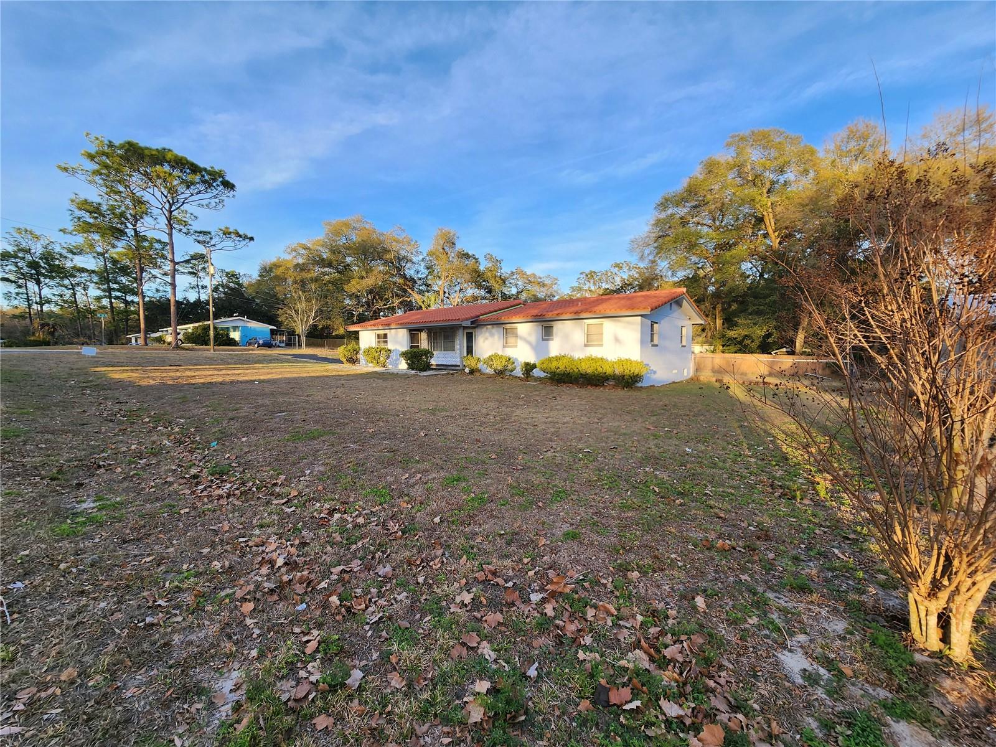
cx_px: 498
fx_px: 374
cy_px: 374
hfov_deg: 106.2
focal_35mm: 13
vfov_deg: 89.9
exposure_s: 1/267
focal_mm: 2.2
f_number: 2.2
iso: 50
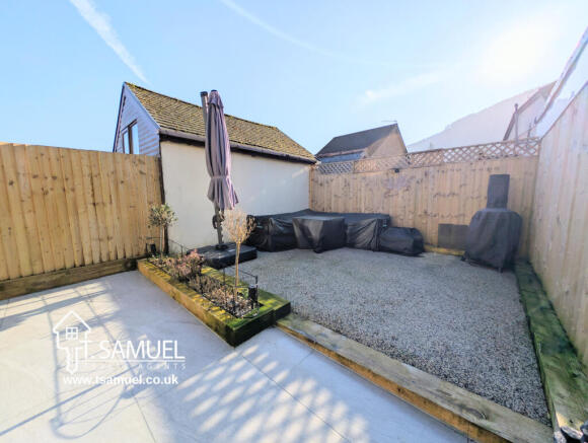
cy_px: 222
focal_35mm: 12
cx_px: 294
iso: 39
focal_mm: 2.23
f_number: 1.95
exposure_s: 1/7692
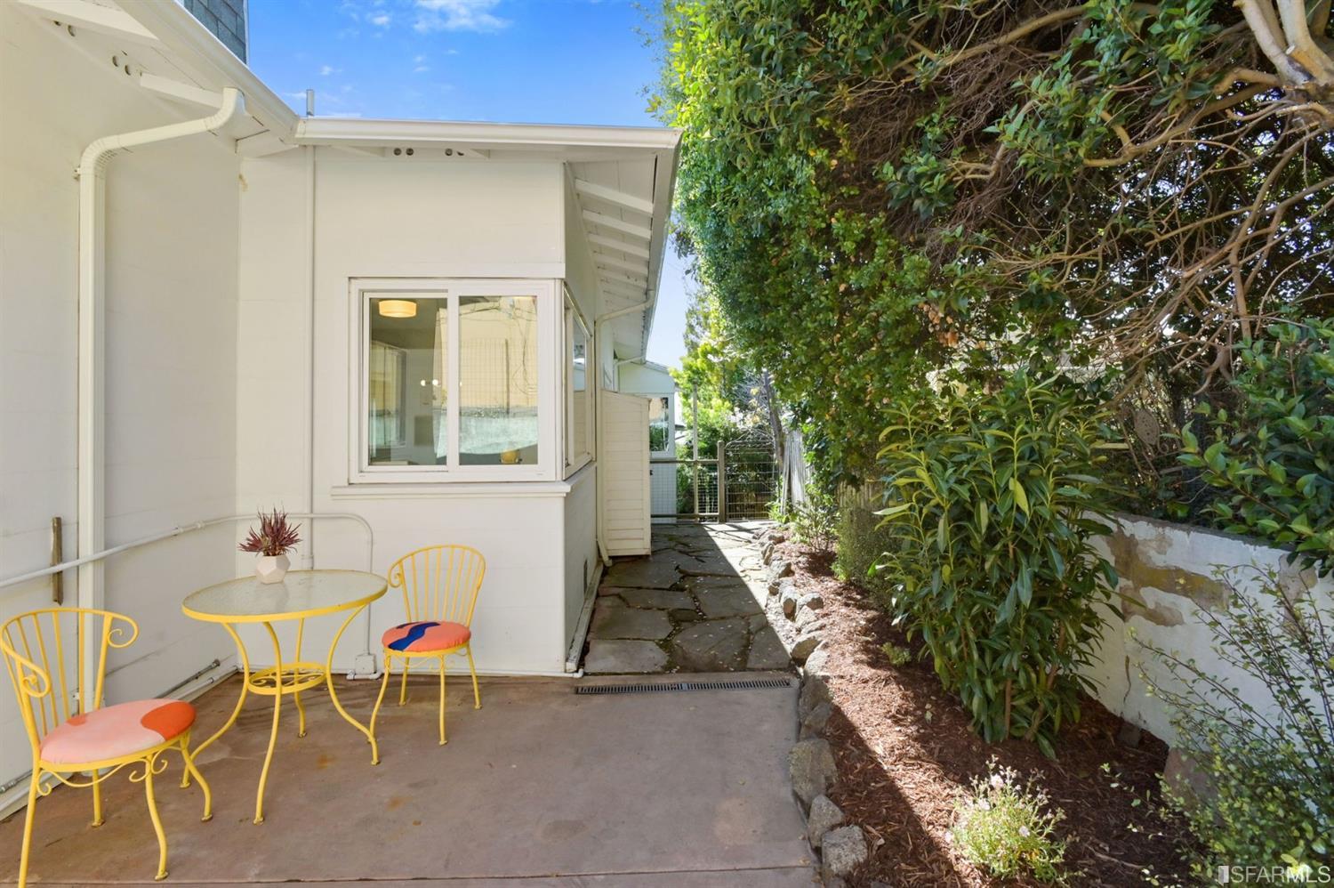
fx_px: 630
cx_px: 667
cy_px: 444
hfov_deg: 93.3
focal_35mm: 17
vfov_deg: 70.4
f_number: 11
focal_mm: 17
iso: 400
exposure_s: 1/250
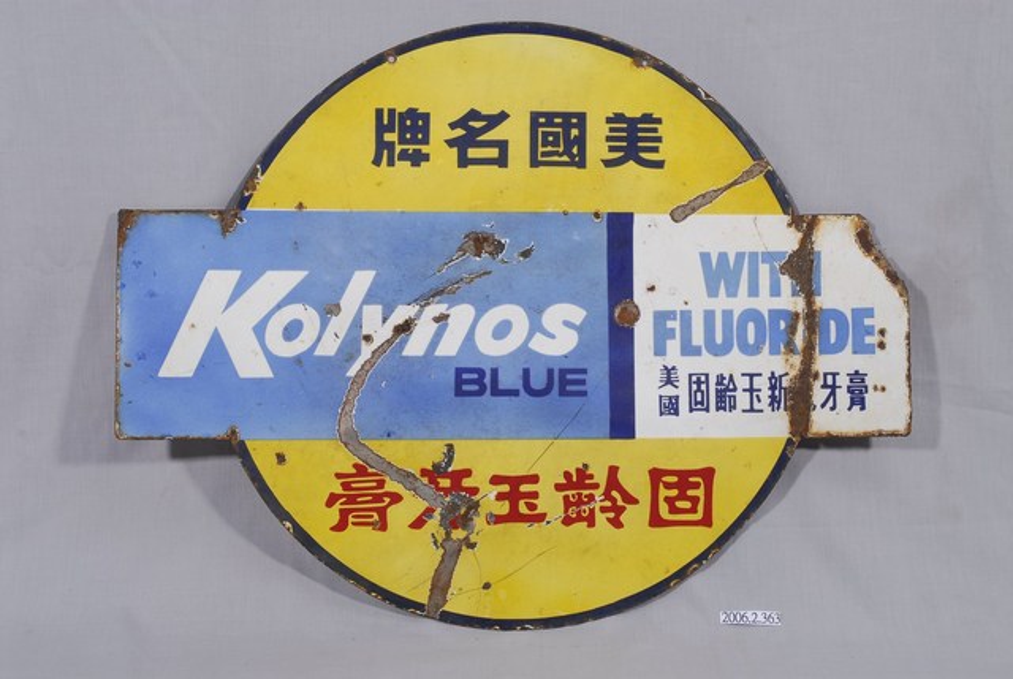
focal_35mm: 52
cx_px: 506
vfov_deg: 25.8
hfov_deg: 37.8
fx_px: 1480
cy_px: 340
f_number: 14
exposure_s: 1/80
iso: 100
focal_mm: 35
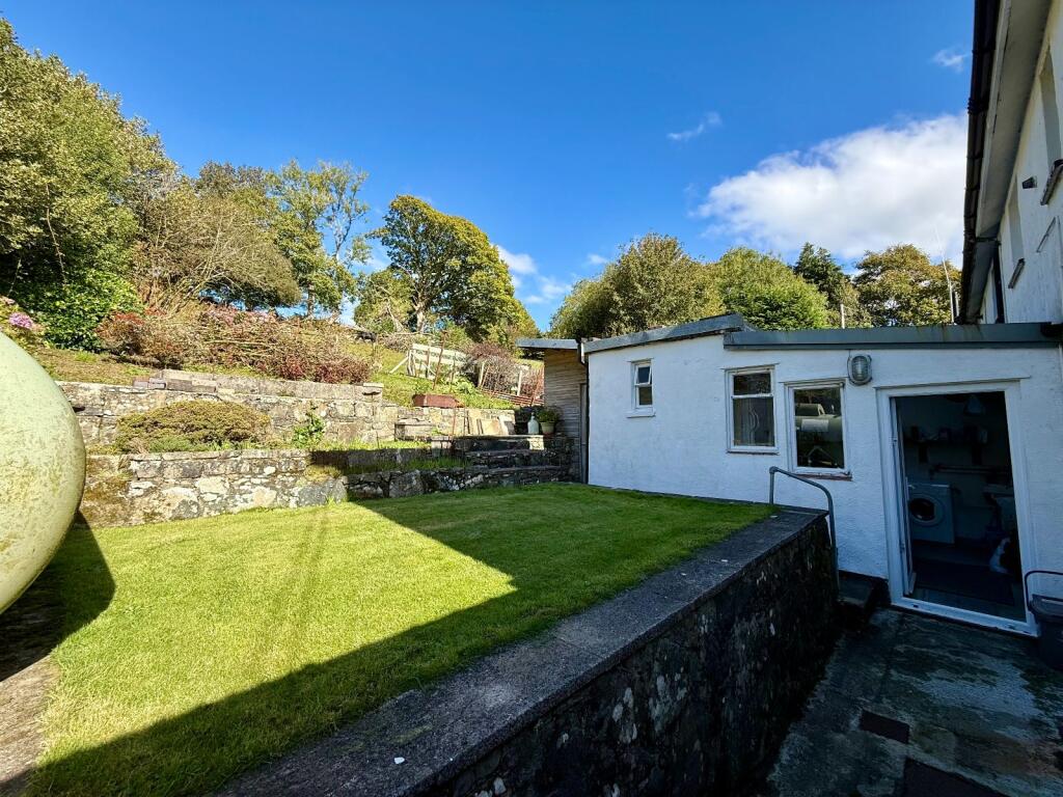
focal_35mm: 14
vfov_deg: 85.7
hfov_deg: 102.1
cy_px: 398
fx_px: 430
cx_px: 532
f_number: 2.2
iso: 50
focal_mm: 2.22
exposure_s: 1/799
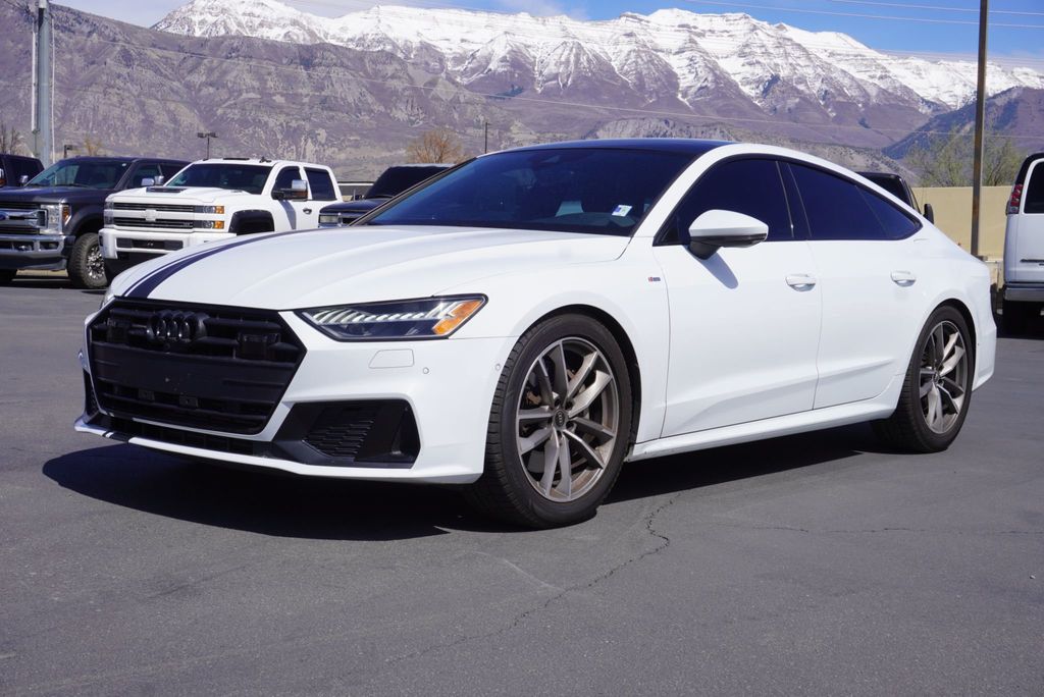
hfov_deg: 38.9
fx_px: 1480
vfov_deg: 26.5
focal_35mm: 51
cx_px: 522
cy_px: 348
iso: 100
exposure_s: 1/200
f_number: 11
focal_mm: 34
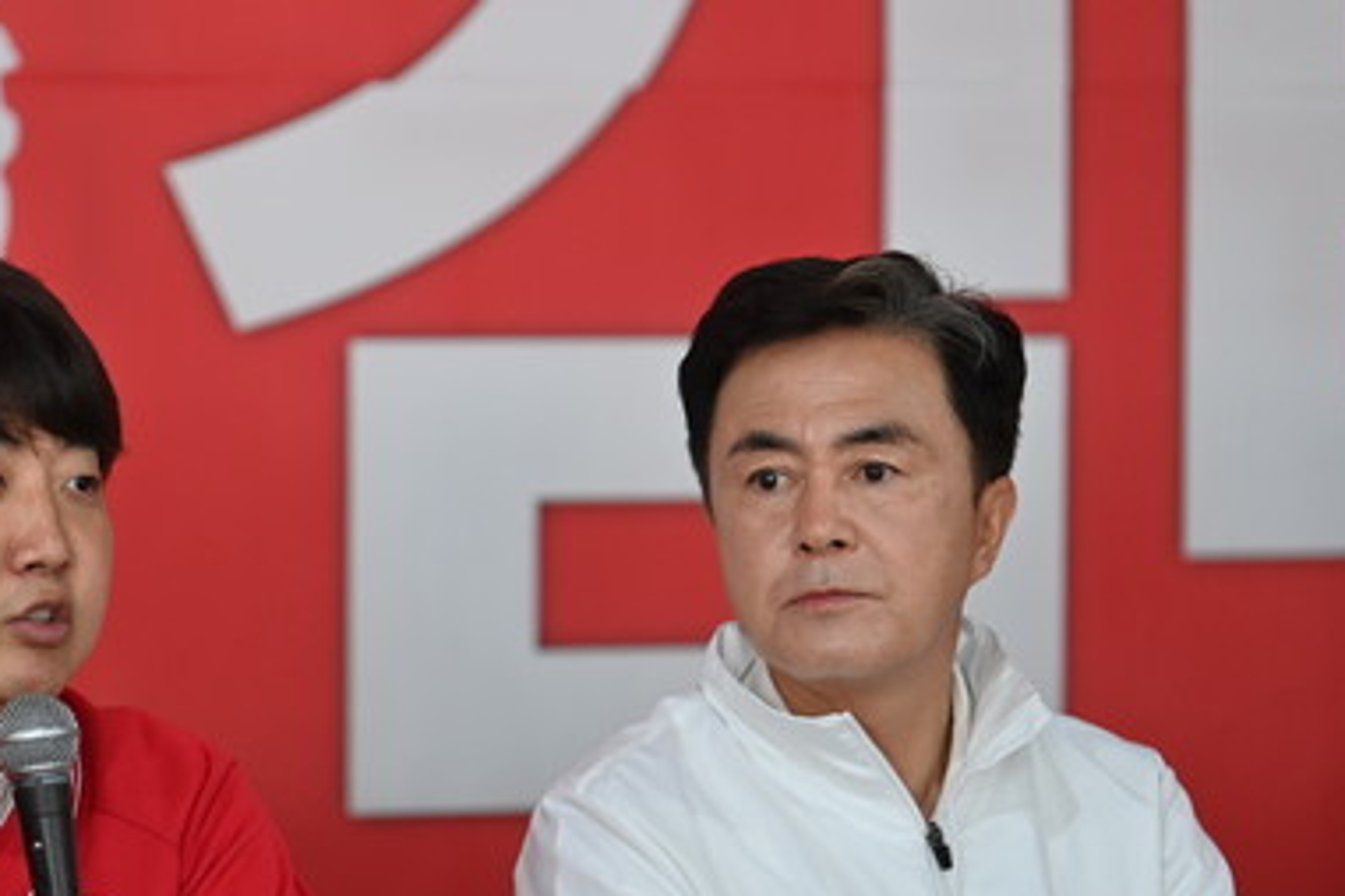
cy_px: 564
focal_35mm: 252
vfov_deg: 5.5
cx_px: 388
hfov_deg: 8.2
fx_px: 9414
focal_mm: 160
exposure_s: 1/100
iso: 800
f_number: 2.8
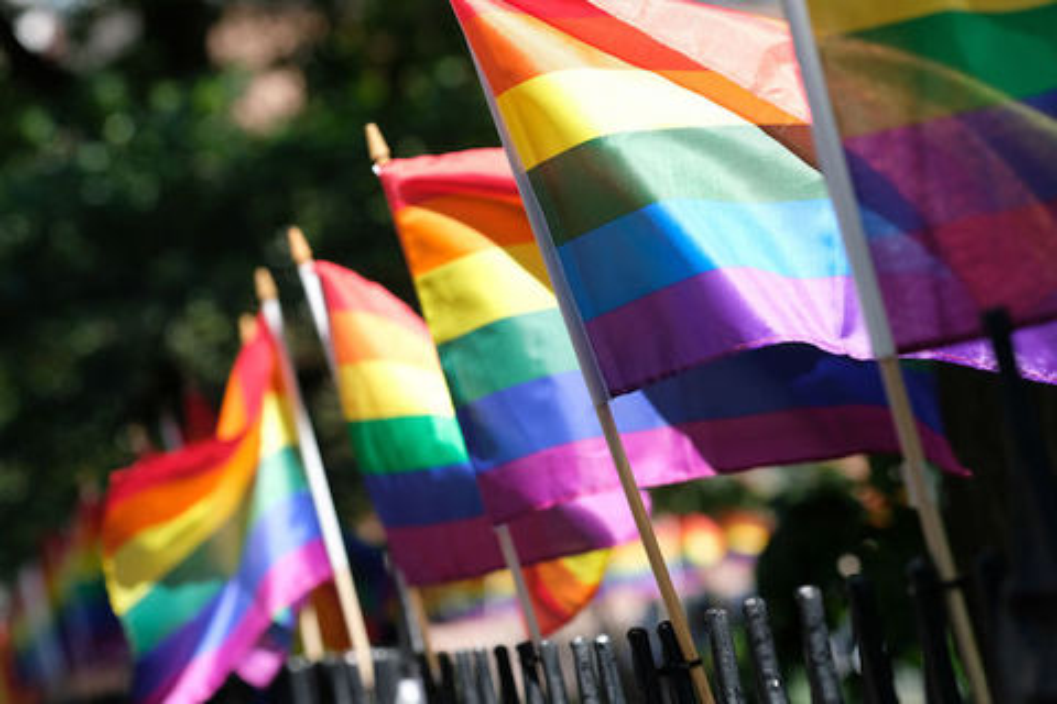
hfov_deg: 15.2
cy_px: 352
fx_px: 3963
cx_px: 528
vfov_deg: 10.2
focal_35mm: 135
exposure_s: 1/500
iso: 200
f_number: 4
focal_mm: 90
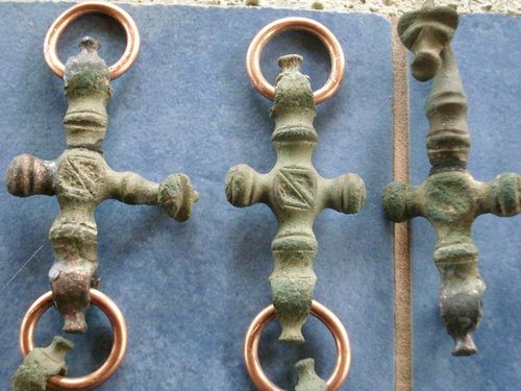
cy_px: 196
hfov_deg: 41.2
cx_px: 260
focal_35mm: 46
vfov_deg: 31.5
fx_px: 692
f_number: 3.4
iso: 400
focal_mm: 9
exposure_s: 1/60
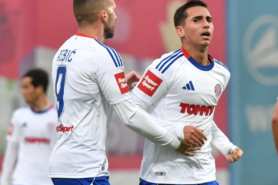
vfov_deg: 3.8
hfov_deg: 5.7
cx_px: 137
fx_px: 2795
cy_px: 90
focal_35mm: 362
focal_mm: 310
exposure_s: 1/1000
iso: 3200
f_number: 5
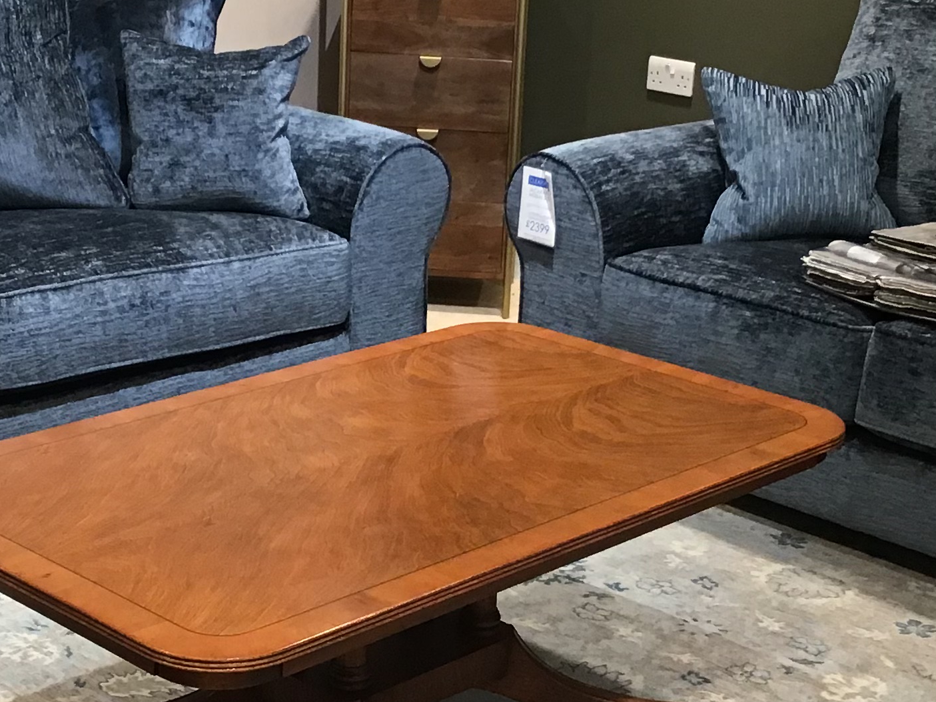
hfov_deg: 27.0
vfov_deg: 20.4
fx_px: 1947
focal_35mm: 72
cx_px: 378
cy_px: 366
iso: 100
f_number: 2.4
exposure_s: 1/33
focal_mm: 3.3
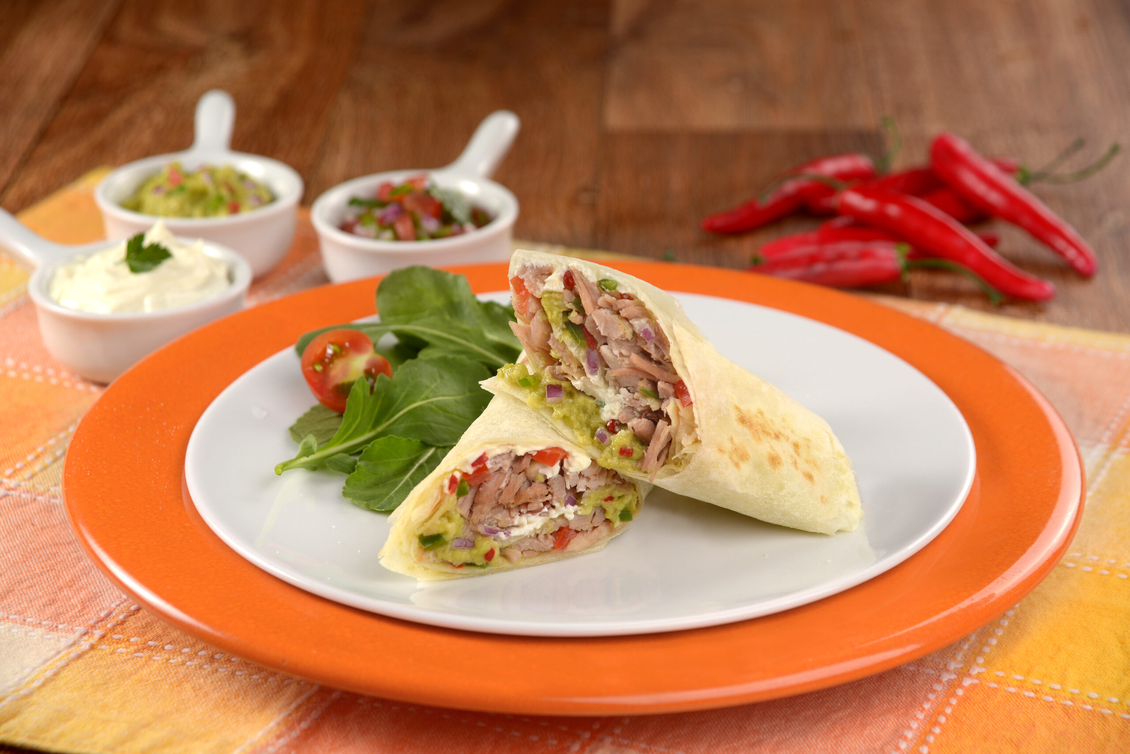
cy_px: 377
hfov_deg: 18.3
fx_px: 3517
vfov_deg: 12.2
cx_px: 565
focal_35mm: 112
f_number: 10
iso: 100
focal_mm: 112
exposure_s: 1/80
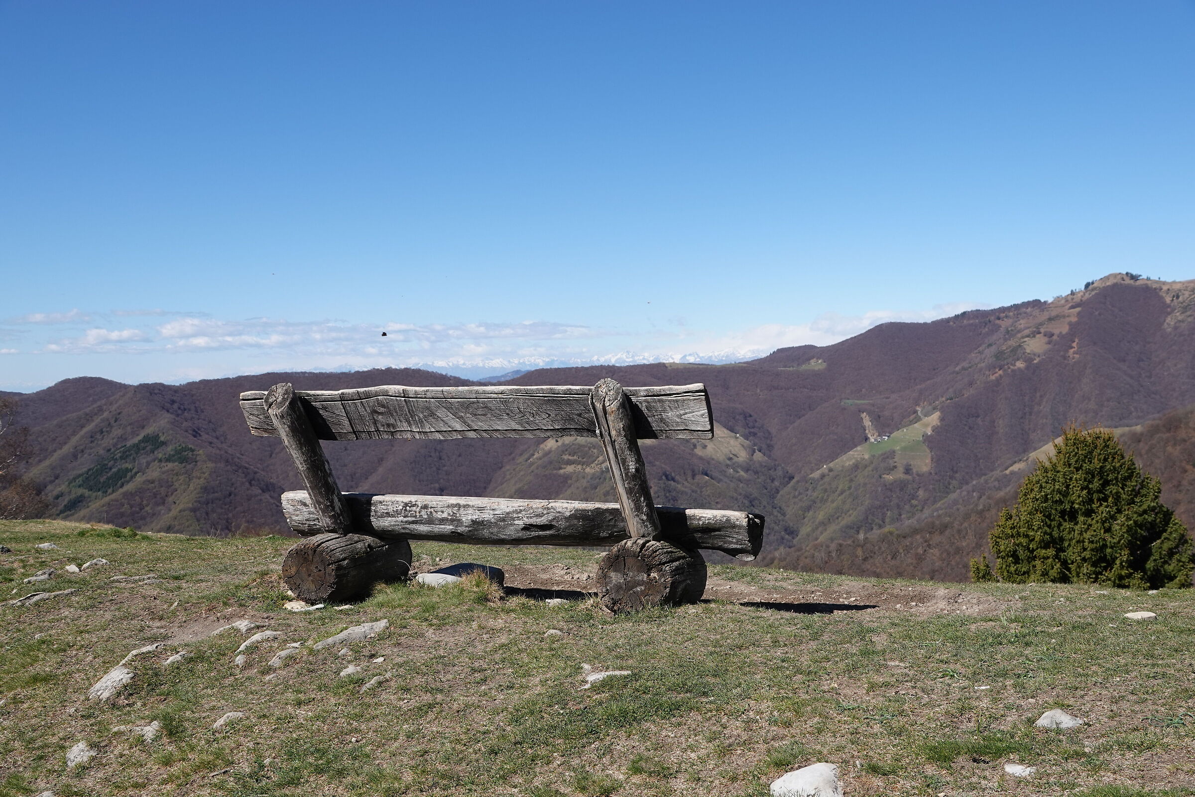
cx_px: 598
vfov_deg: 37.9
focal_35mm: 35
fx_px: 1162
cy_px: 398
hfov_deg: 54.4
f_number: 4
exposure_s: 1/1000
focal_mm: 12.96
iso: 100
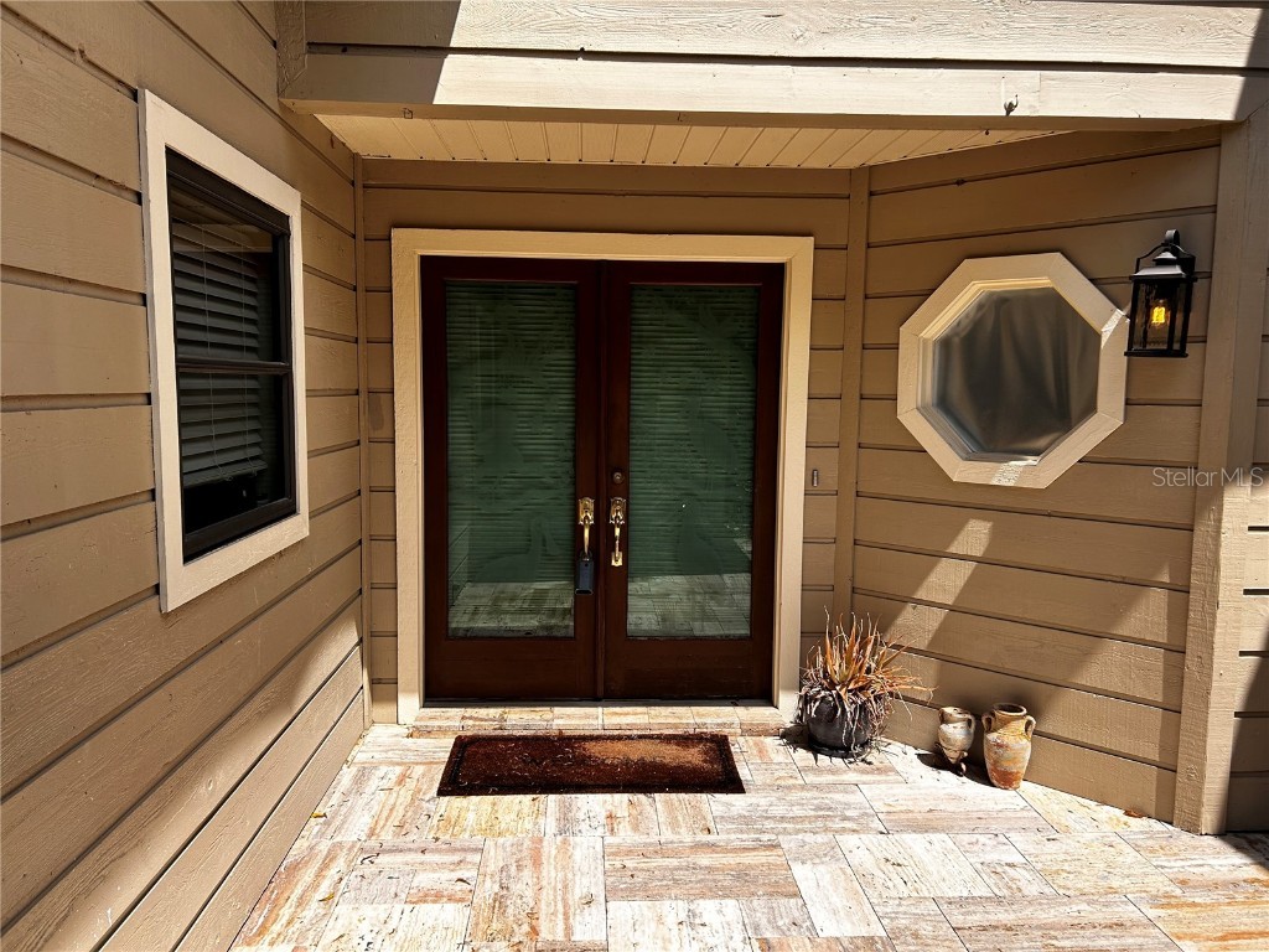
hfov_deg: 67.3
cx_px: 634
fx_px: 953
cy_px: 476
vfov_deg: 53.1
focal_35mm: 26
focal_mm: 5.7
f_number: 1.5
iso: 50
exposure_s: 1/3077
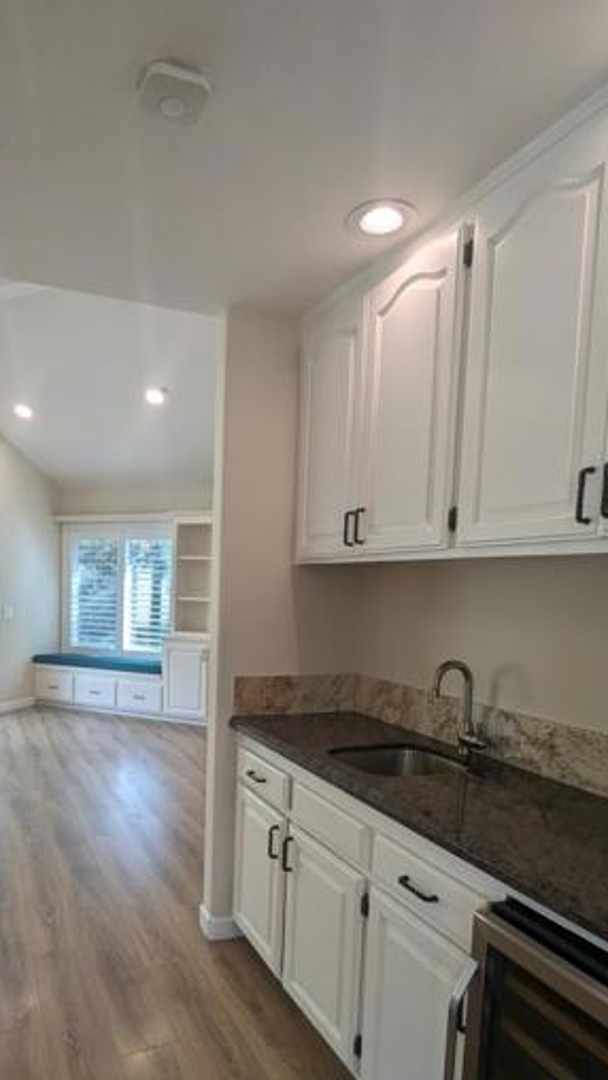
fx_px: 630
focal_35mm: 22
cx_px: 217
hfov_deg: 50.8
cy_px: 655
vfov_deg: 80.1
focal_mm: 2.35
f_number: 2.2
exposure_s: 1/120
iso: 102
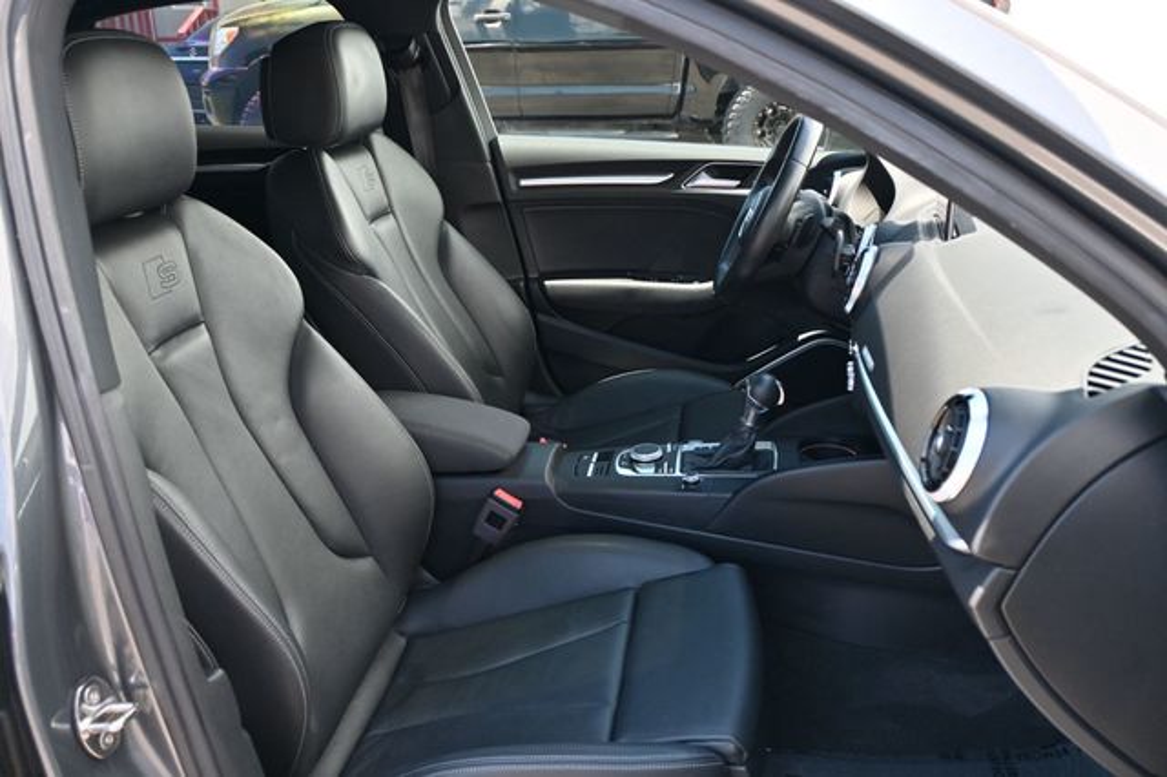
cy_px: 388
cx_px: 584
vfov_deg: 41.7
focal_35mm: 32
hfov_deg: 59.5
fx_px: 1021
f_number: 4
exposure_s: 1/200
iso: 400
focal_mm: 21
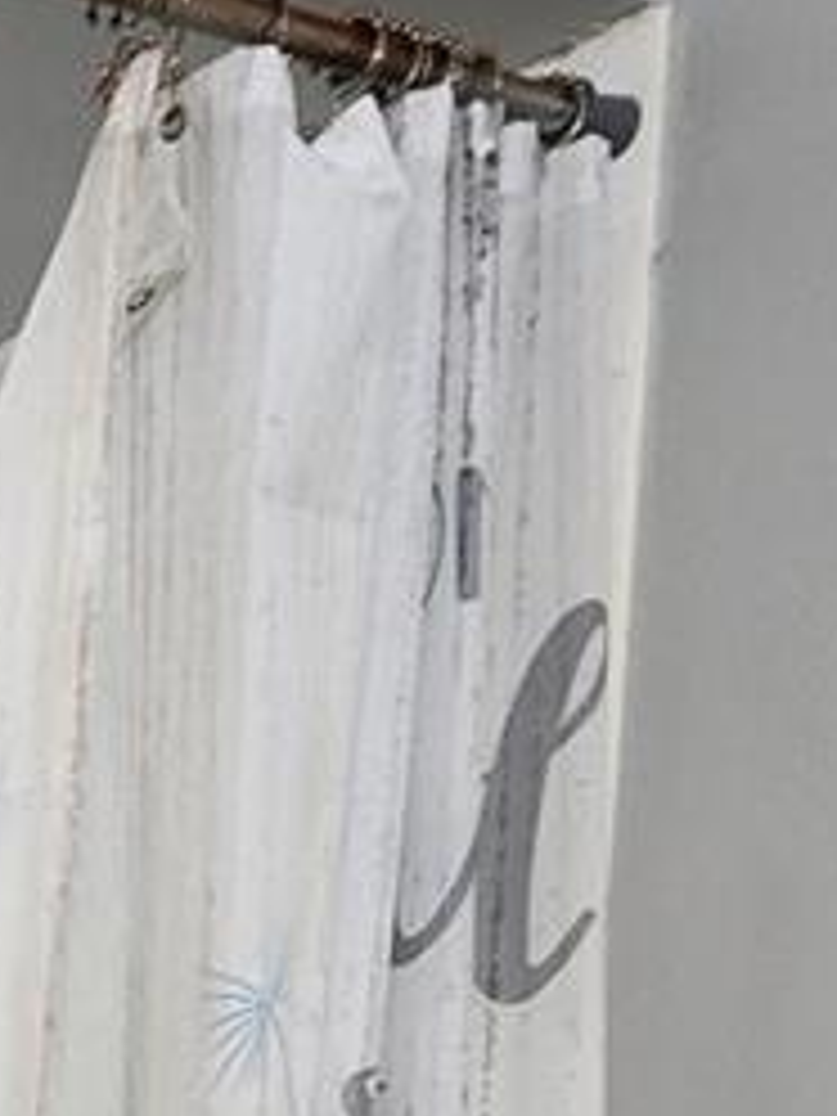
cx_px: -711
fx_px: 2031
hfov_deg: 18.0
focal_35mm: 63
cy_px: 1530
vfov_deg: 25.5
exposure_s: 1/60
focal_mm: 2.2
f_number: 2.2
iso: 320
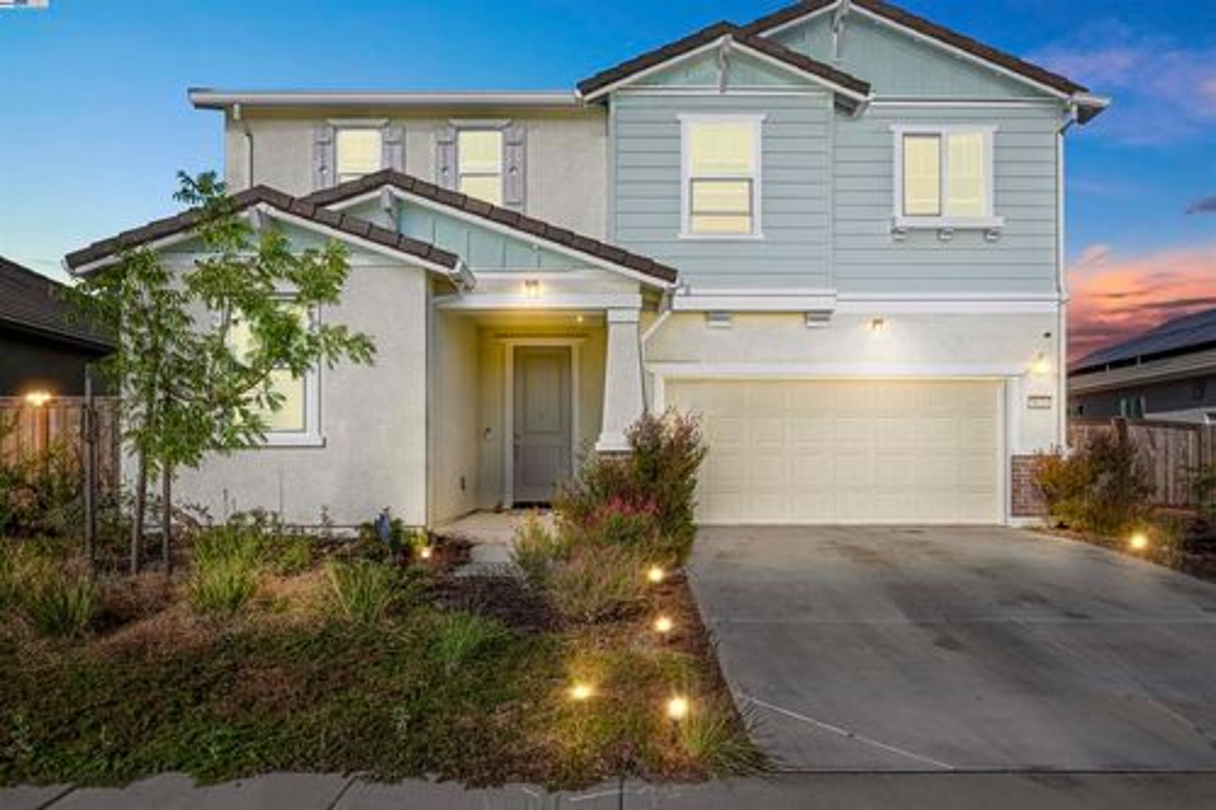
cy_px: 405
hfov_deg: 78.6
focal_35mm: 22
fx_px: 743
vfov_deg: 57.2
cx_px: 608
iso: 125
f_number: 2.8
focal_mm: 22
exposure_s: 1/1250
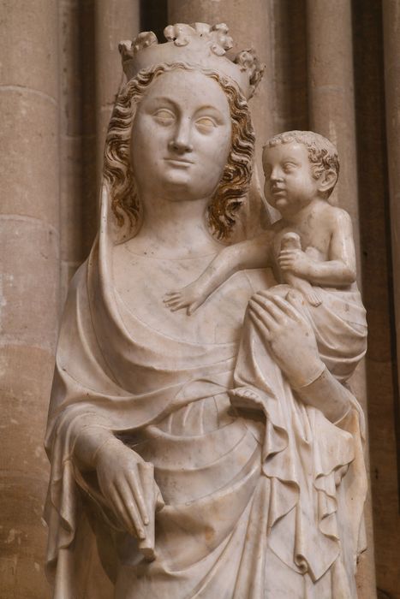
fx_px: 2998
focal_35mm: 180
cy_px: 300
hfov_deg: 7.6
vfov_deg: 11.4
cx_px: 200
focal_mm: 180
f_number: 9
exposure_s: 1
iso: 64
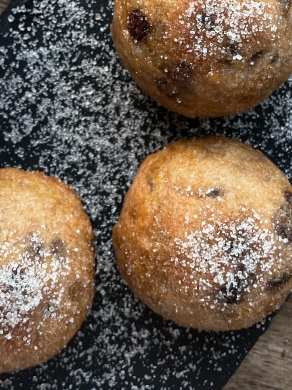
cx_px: 54
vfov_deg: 26.0
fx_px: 777
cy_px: -43
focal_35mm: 69
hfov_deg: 21.0
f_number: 1.6
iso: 50
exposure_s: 1/121
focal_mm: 4.2
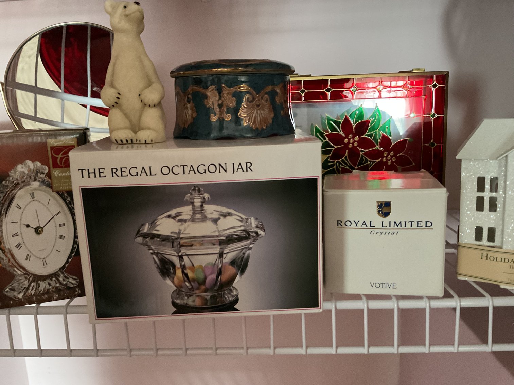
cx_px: 257
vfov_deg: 48.2
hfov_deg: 61.7
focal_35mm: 29
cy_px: 192
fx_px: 431
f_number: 1.8
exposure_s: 1/30
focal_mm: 3
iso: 500
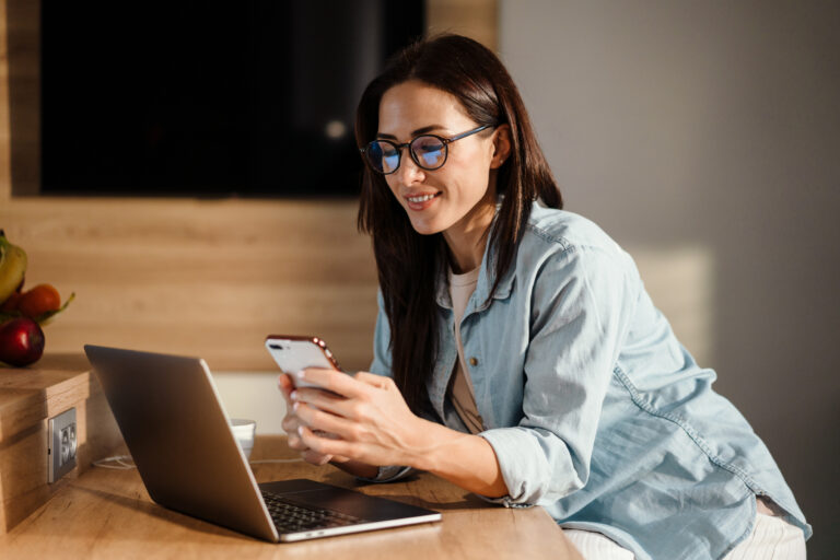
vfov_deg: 24.6
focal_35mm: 55
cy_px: 280
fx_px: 1283
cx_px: 420
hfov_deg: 36.2
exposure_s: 1/125
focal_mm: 55
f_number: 1.8
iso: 800
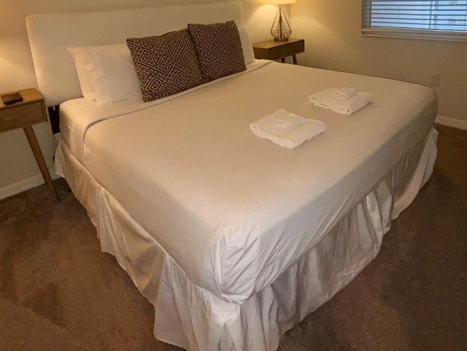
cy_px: 61
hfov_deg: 71.4
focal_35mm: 24
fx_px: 324
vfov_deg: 52.5
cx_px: 253
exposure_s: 1/95
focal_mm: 2.22
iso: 80
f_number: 2.2
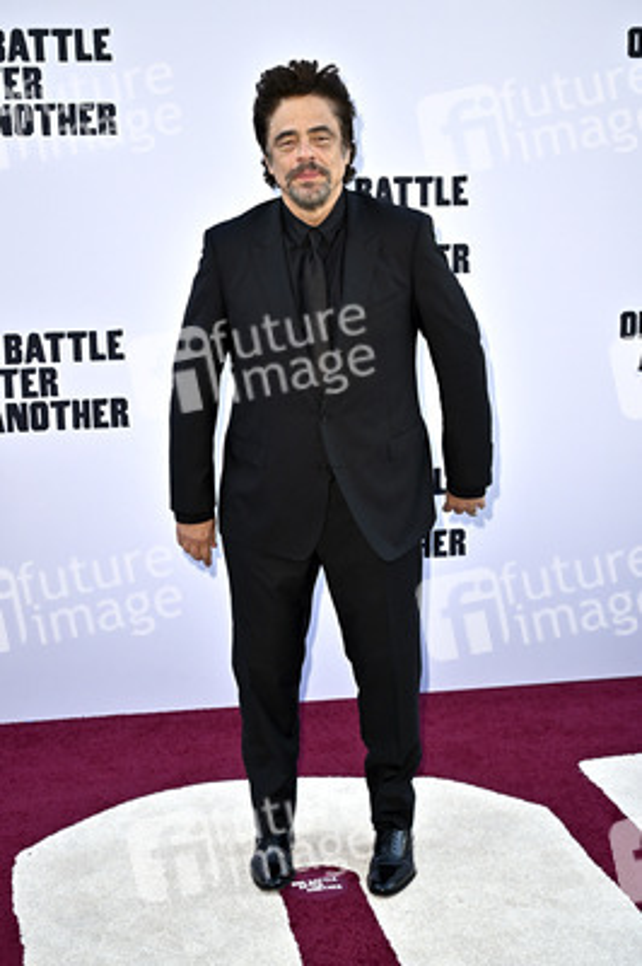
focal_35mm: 51
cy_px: 483
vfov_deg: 38.9
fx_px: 1367
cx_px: 321
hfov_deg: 26.4
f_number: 5
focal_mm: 51
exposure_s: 1/320
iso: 800
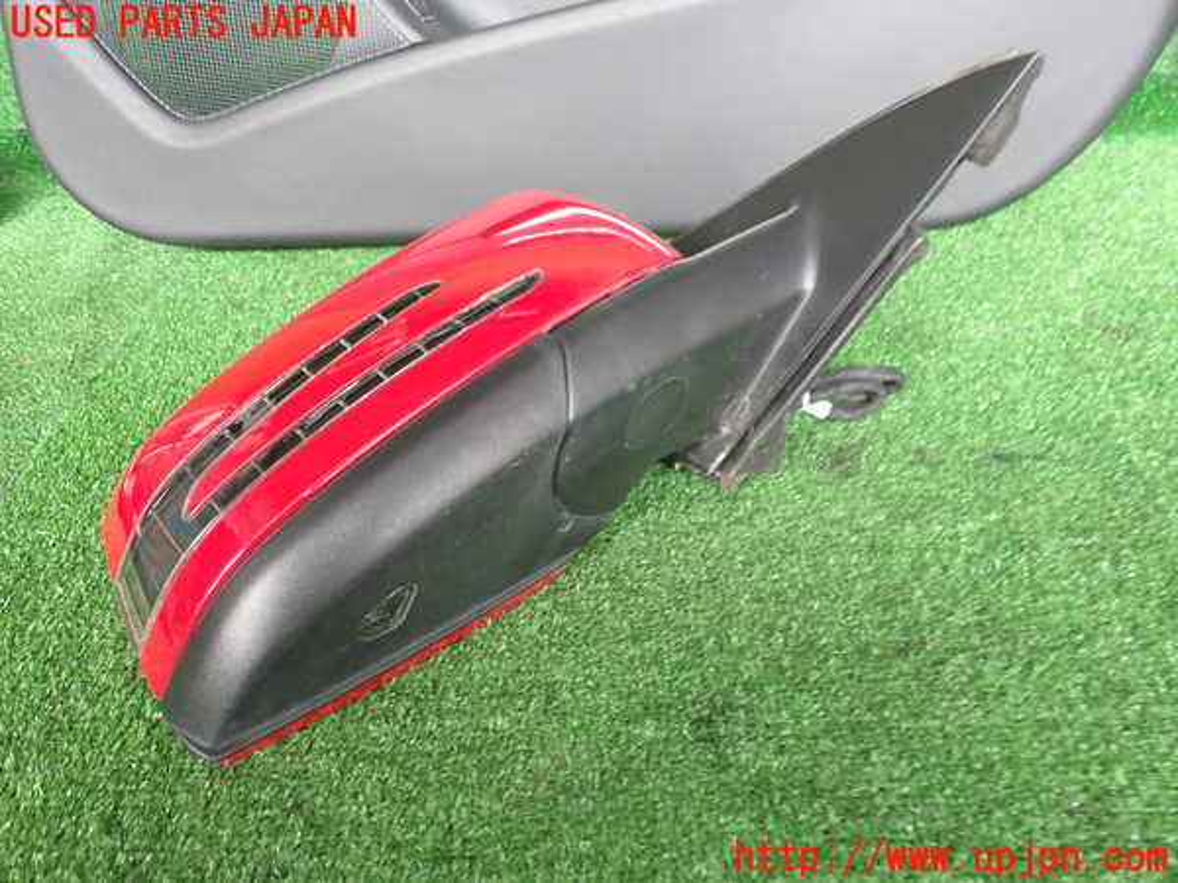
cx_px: 589
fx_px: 1021
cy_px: 442
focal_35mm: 30
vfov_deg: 46.8
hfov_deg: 60.0
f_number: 2.3
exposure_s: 1/30
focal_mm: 5.4
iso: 200
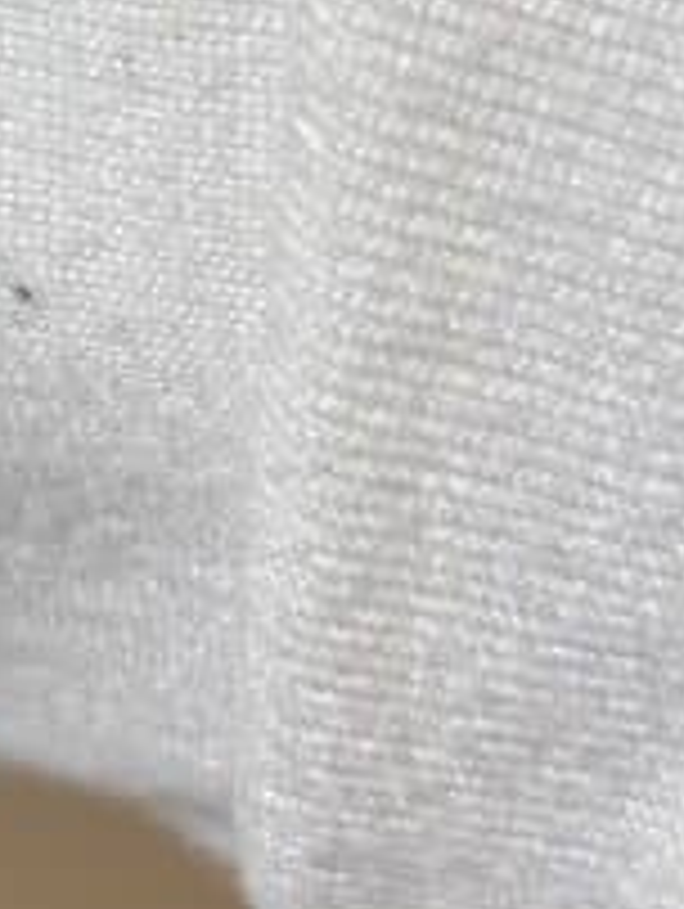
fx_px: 6914
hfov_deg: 5.5
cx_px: -994
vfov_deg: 7.3
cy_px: -752
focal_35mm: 263
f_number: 1.6
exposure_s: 1/106
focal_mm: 5.96
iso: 25
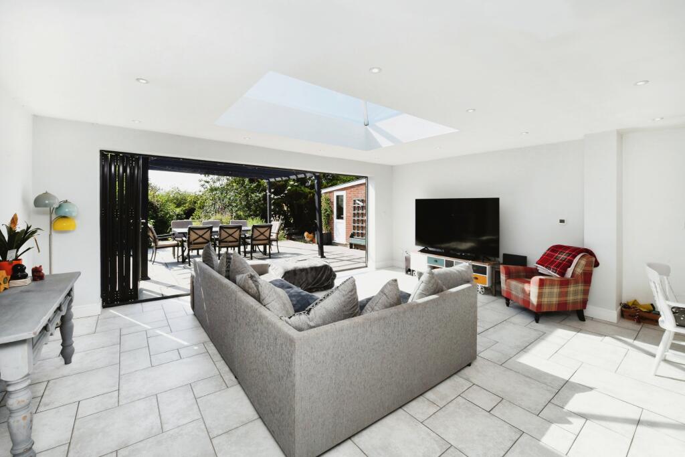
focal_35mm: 15
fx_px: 285
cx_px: 342
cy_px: 228
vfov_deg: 77.3
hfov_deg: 100.4
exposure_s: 1/200
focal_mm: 15
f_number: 14
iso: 400
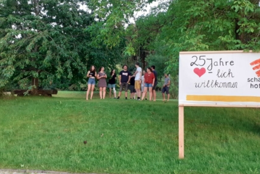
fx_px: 238
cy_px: 84
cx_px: 137
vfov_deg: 40.0
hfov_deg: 57.2
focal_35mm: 33
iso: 125
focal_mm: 3.6
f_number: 1.9
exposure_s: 1/50
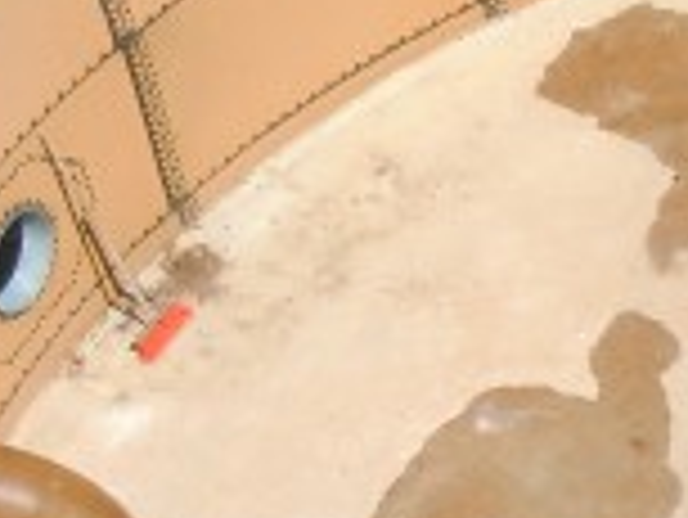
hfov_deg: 17.1
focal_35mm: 110
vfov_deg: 13.4
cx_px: 832
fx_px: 2188
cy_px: 450
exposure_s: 1/320
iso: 100
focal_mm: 5.4
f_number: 7
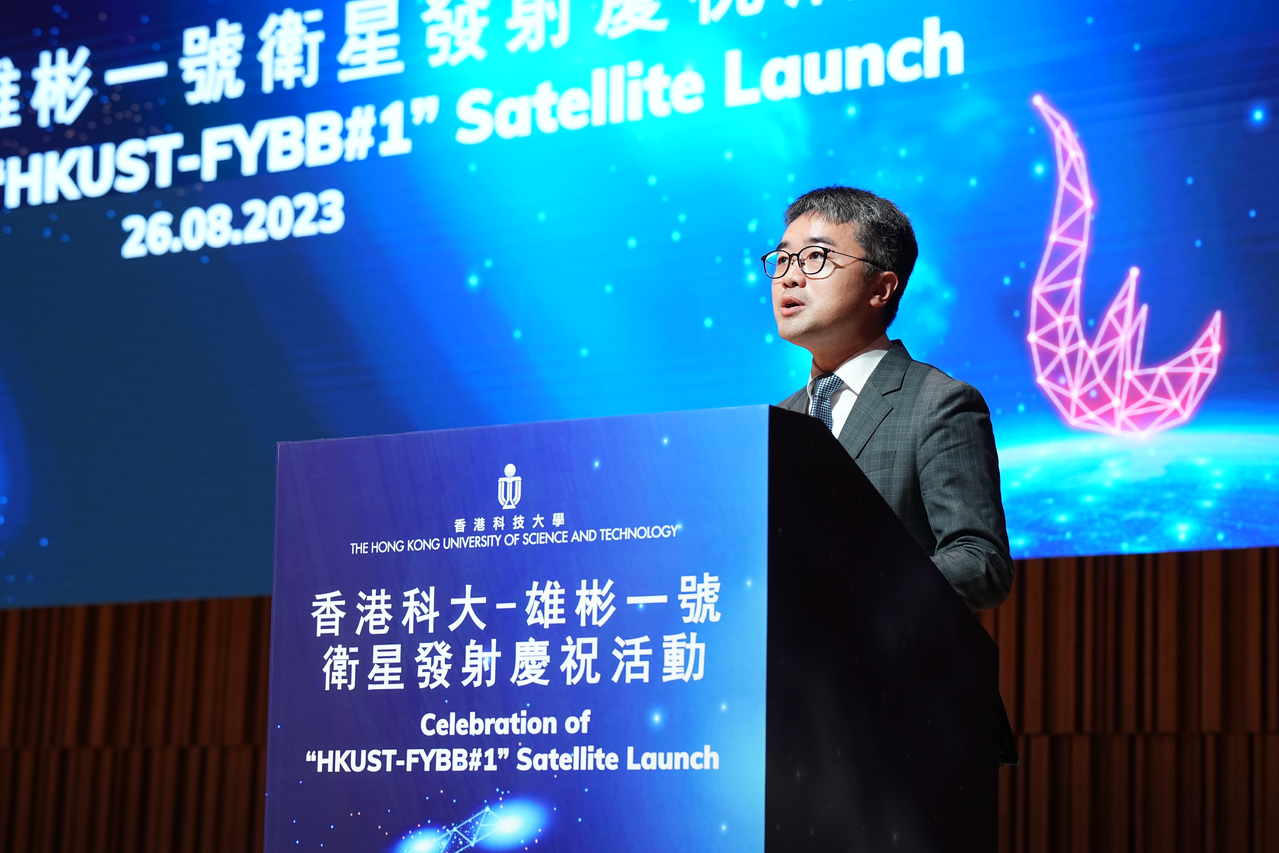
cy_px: 426
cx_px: 640
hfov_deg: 22.9
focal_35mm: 89
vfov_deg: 15.4
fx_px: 3162
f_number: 5
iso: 2000
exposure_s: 1/160
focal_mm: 89
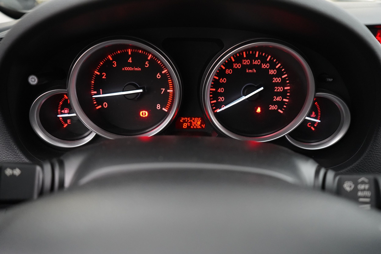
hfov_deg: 65.5
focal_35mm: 28
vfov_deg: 46.4
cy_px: 127
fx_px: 296
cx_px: 190
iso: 6400
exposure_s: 1/60
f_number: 3.5
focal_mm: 28
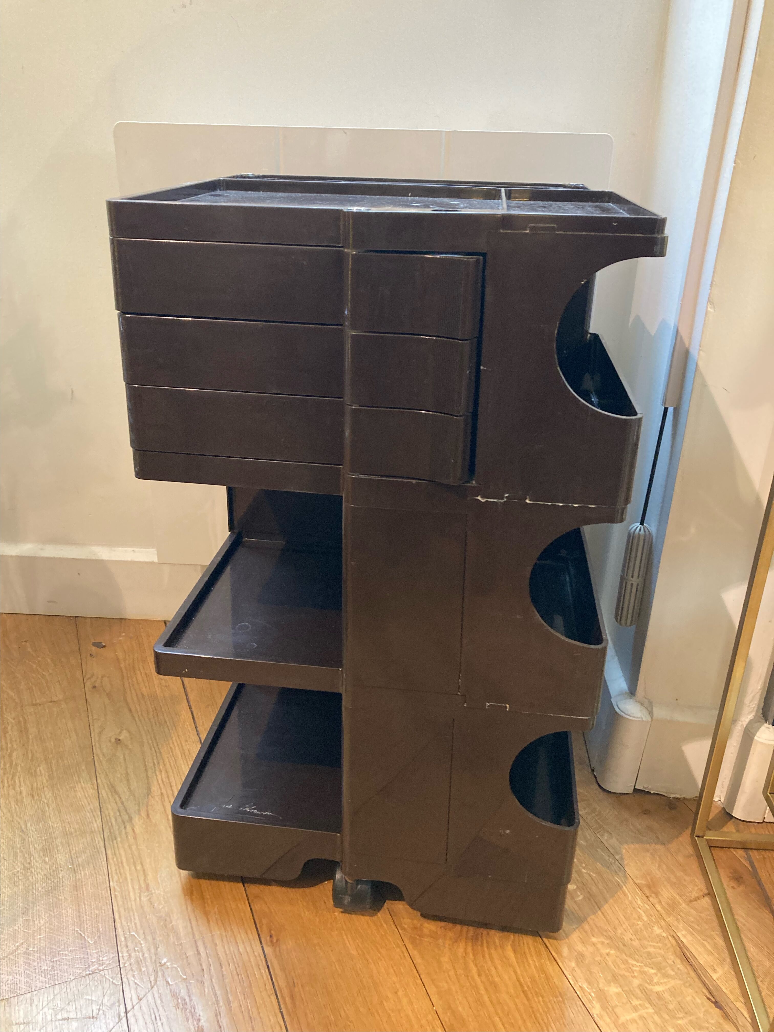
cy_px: 516
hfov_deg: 49.7
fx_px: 835
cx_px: 387
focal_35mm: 28
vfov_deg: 63.4
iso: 250
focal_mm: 3.99
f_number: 1.8
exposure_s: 1/33
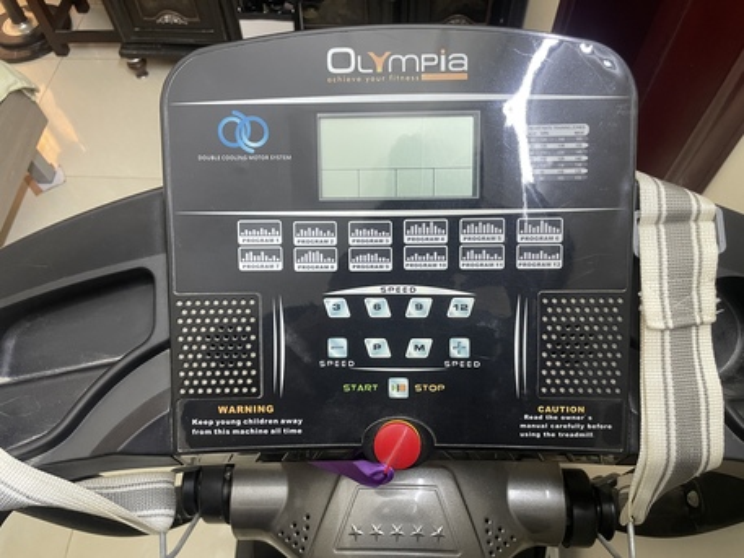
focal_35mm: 26
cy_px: 279
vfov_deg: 53.1
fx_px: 559
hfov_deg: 67.3
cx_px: 372
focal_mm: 4.2
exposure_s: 1/50
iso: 200
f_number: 1.6
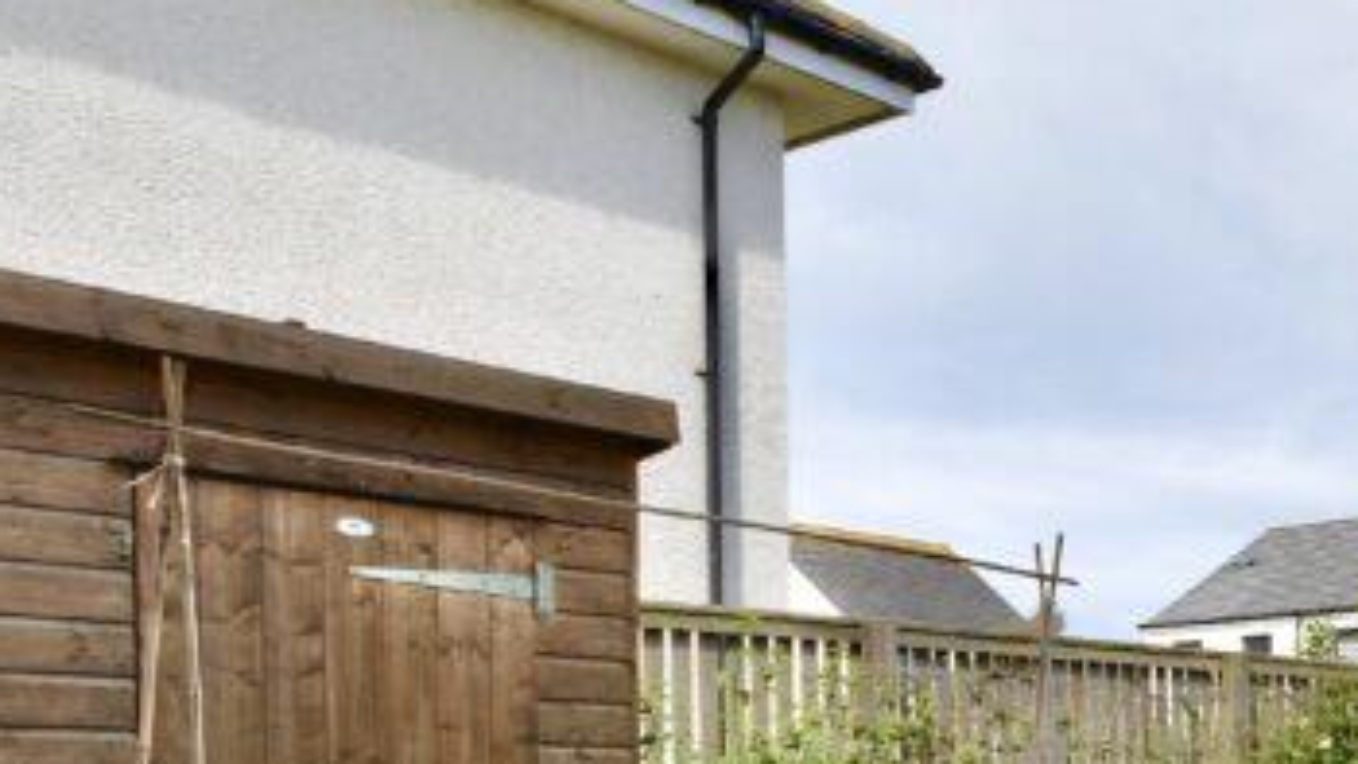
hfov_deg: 32.7
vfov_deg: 24.5
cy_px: 812
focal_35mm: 46
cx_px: 1781
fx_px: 1657
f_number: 8
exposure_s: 1/125
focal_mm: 10
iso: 100
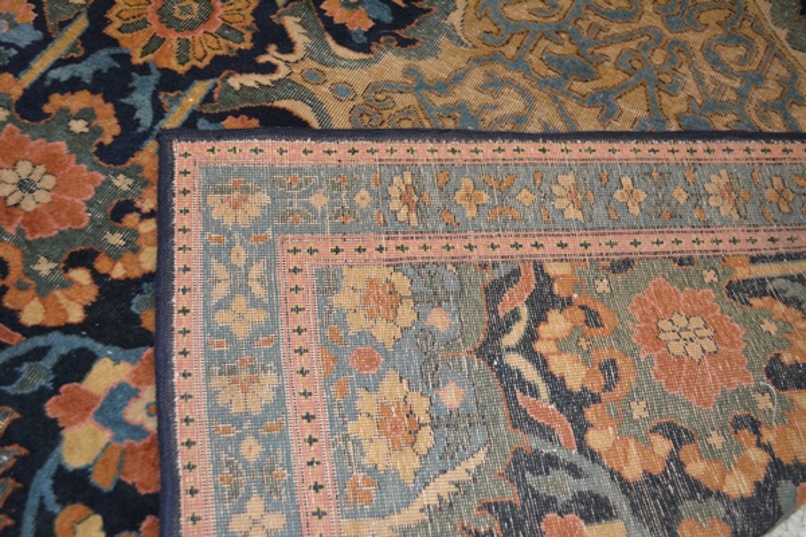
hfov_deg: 49.6
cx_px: 403
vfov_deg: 34.2
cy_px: 268
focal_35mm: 39
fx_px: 873
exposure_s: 1/60
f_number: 4.2
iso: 1250
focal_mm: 26
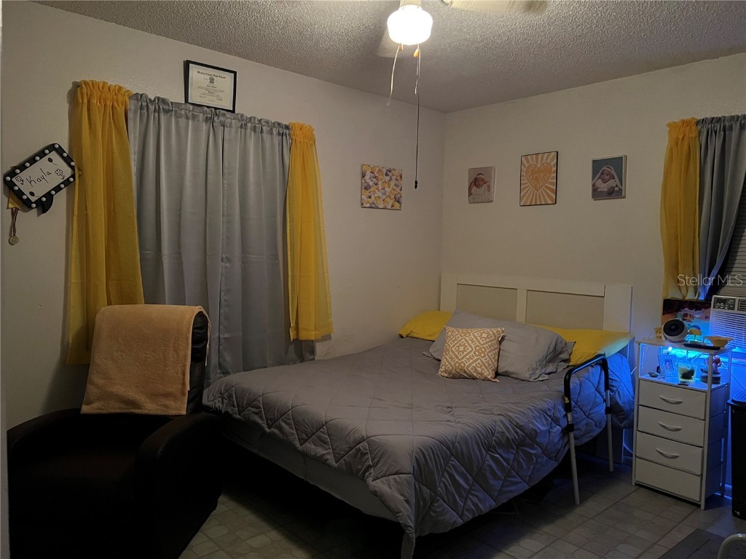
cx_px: 373
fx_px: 560
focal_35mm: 26
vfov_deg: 53.1
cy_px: 280
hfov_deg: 67.3
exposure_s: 1/30
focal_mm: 5.7
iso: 640
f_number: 1.5
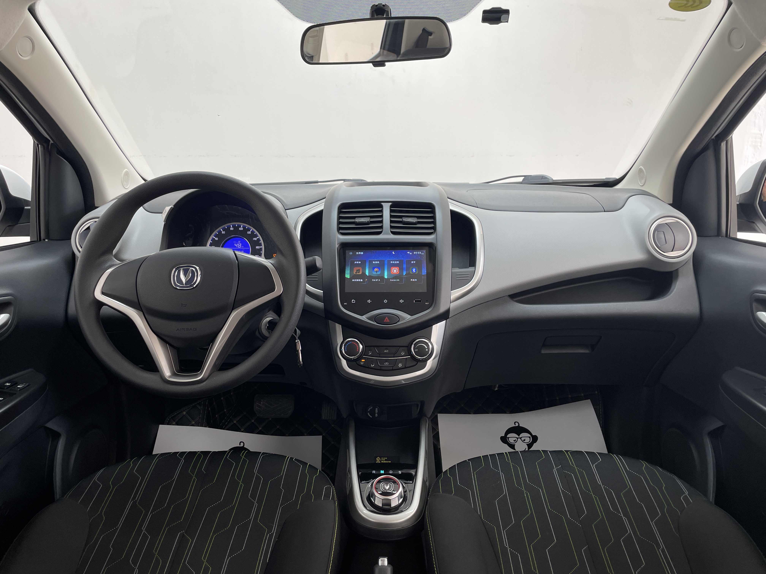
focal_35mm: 26
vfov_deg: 53.1
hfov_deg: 67.3
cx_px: 383
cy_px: 287
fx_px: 575
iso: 32
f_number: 1.6
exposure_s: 1/129
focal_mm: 4.2
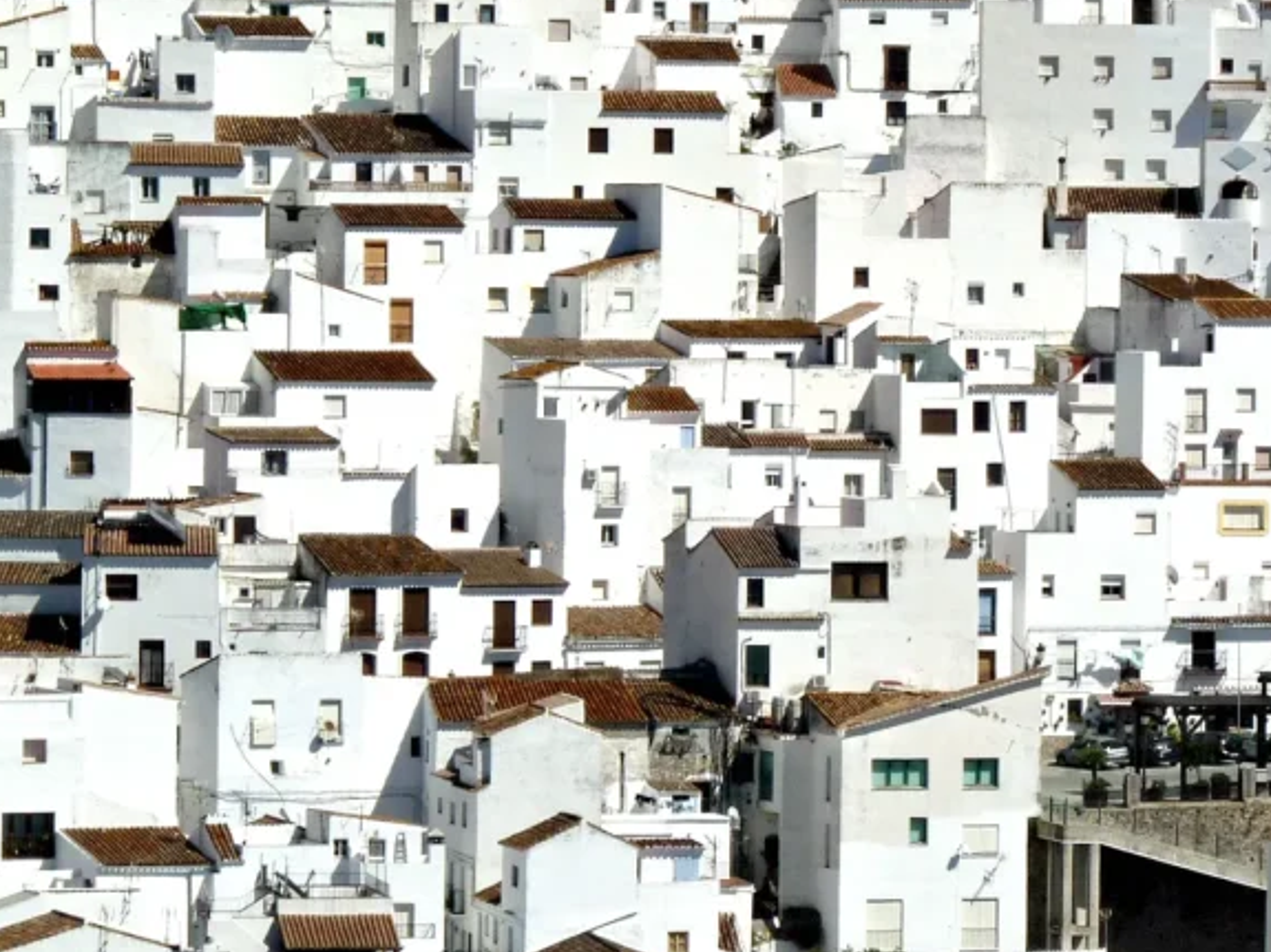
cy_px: 630
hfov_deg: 12.1
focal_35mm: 163
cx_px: 429
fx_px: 5984
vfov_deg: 9.1
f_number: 8
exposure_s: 1/500
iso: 80
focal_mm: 21.6
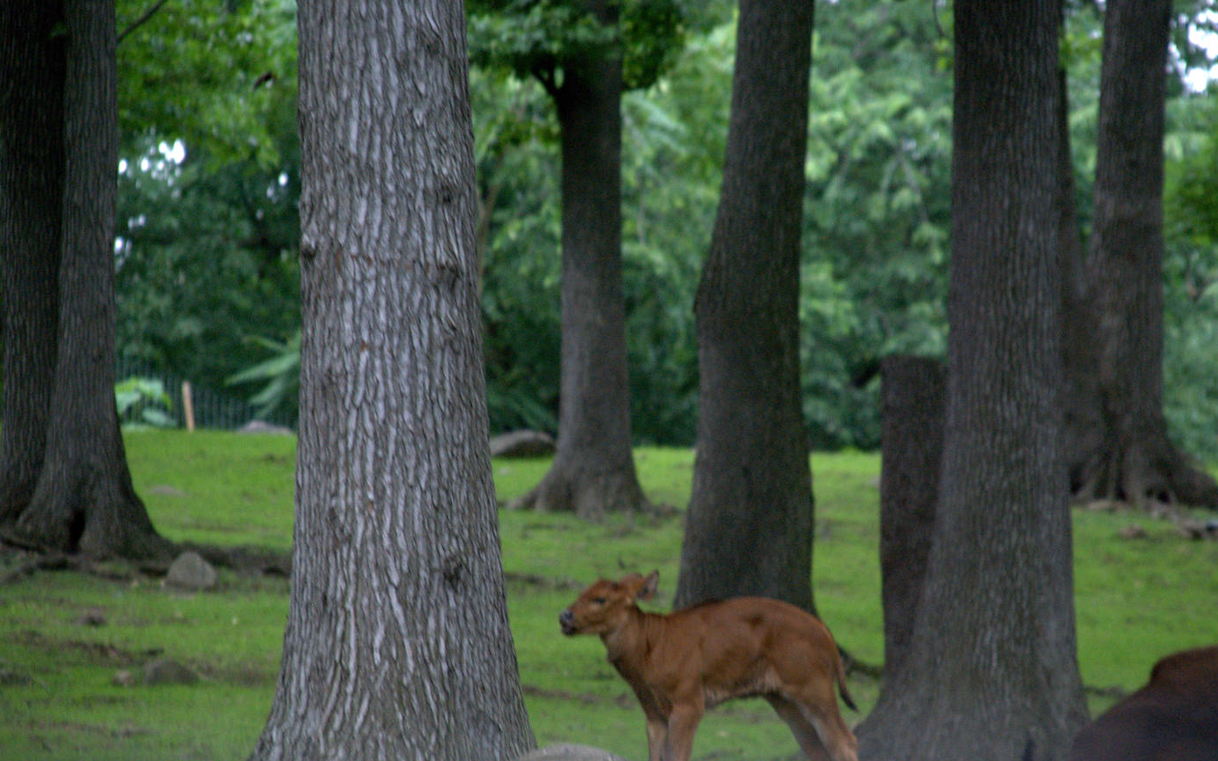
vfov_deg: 3.7
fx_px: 11649
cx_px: 645
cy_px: 462
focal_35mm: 351
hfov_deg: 6.0
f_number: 6.3
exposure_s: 1/320
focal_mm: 200
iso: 1600
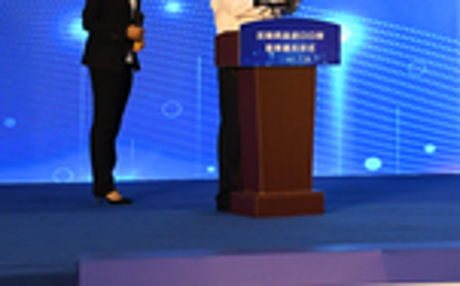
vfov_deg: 9.4
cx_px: 658
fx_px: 1728
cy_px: -15
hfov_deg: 14.3
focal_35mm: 138
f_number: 4.5
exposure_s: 1/80
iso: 1250
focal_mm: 23
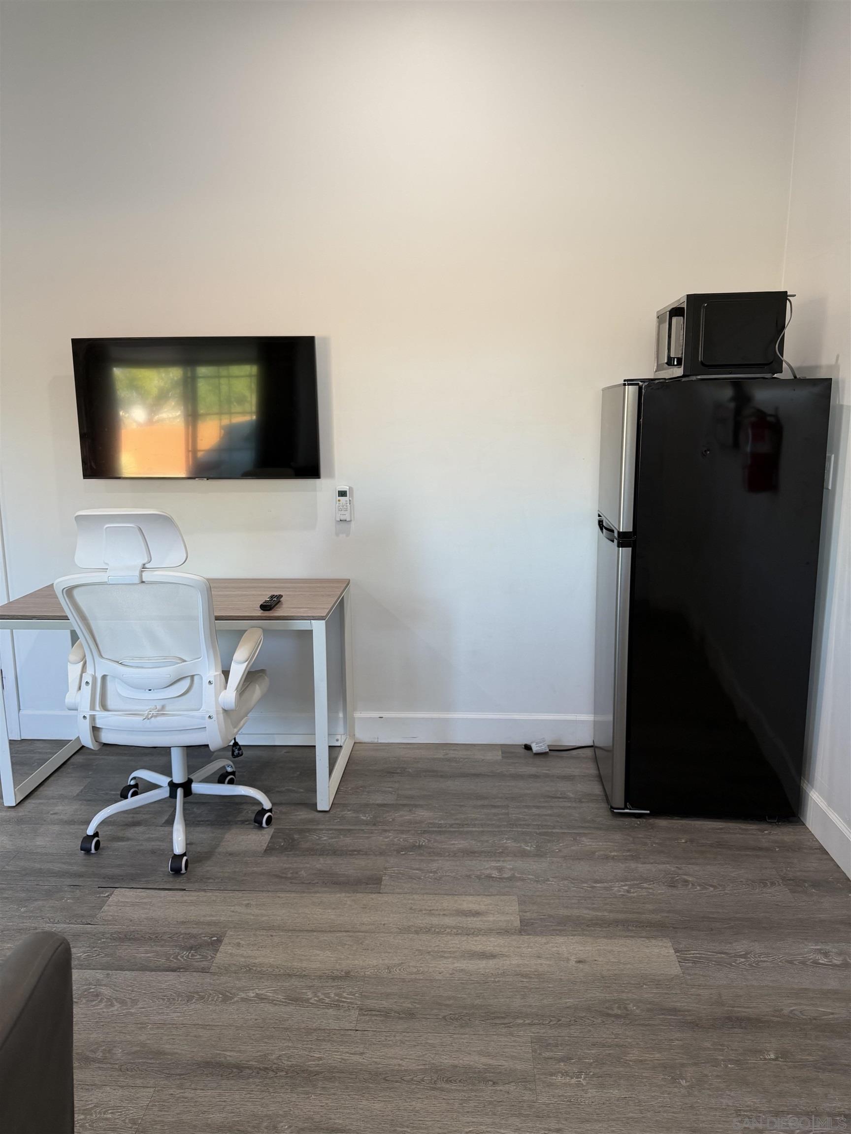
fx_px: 787
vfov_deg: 71.6
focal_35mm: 24
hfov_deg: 56.8
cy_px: 567
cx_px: 426
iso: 160
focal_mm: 6.76
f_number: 1.78
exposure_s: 1/120
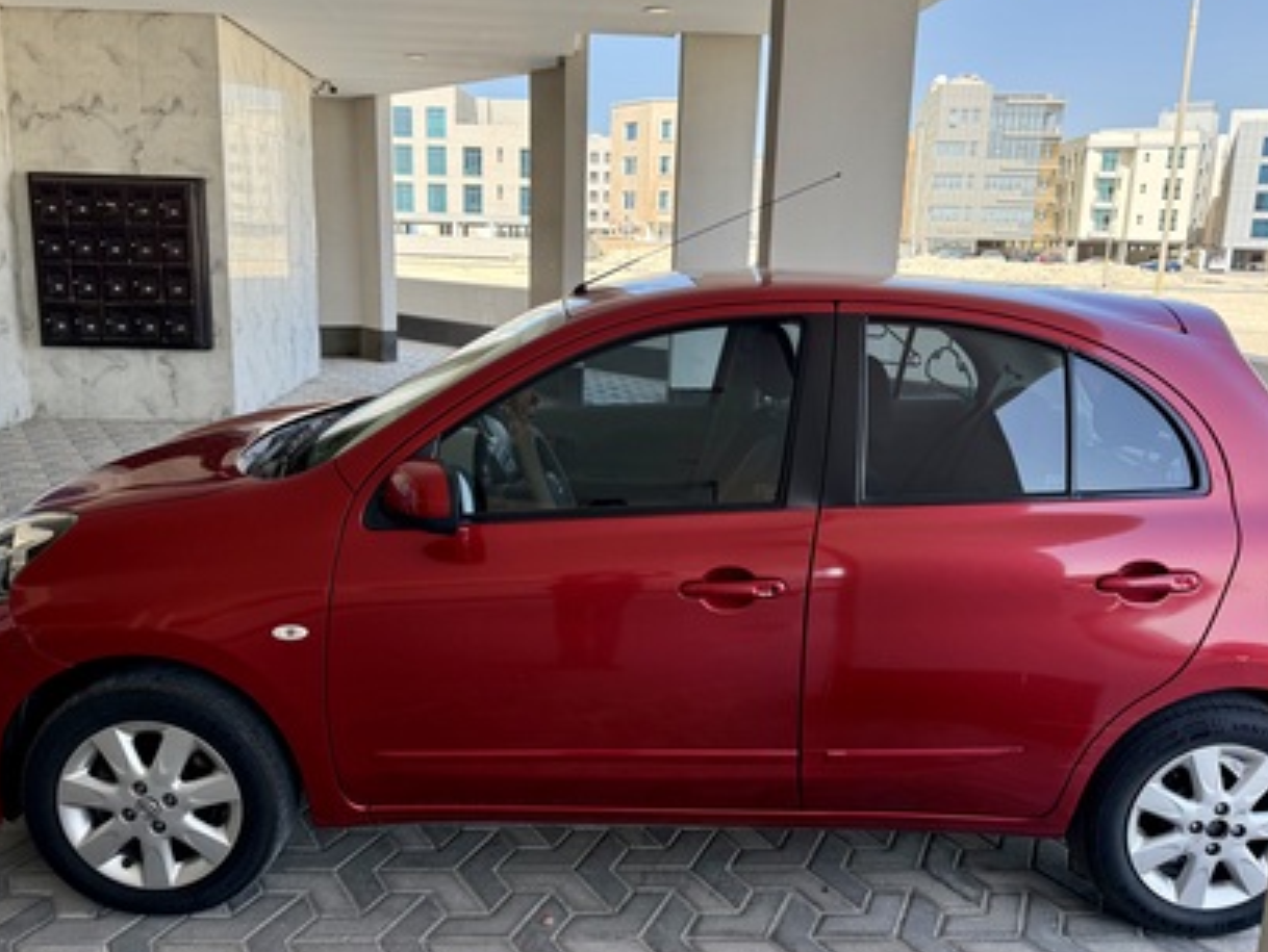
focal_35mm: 27
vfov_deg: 51.3
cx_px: 617
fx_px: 990
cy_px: 435
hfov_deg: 65.3
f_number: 1.78
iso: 100
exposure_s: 1/1230
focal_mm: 6.76
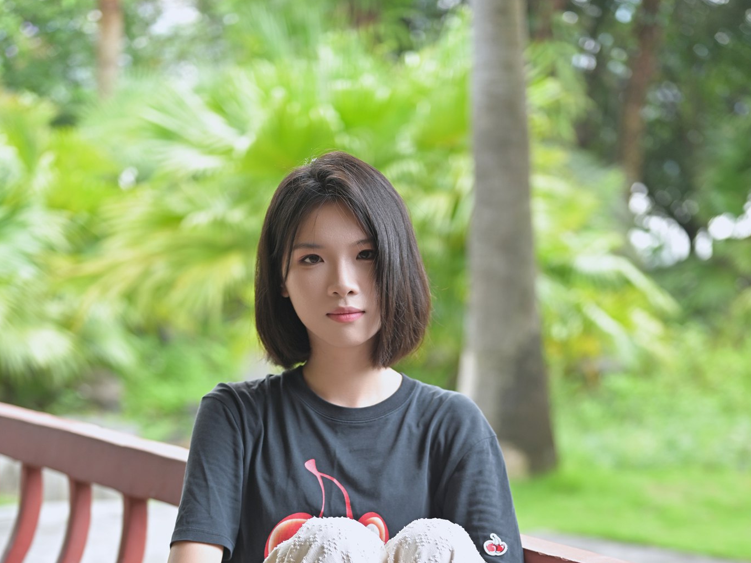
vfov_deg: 19.6
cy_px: 558
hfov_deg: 26.7
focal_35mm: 73
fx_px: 1584
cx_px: 378
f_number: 2.2
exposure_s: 1/100
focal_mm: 50
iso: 360
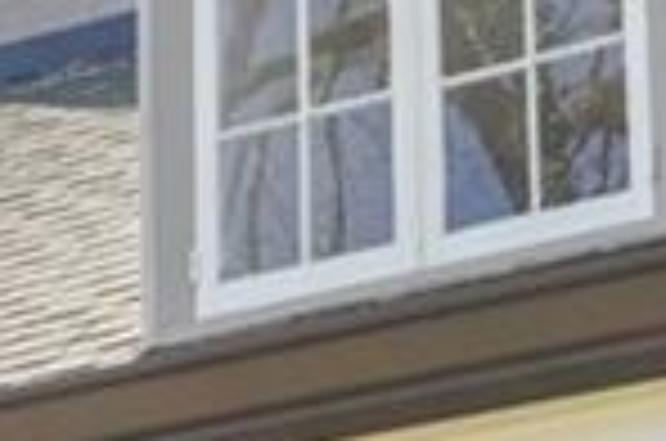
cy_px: 1100
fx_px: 3840
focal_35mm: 208
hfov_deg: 9.6
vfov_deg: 6.2
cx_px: -328
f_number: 8
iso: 100
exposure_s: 1/30
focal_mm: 20
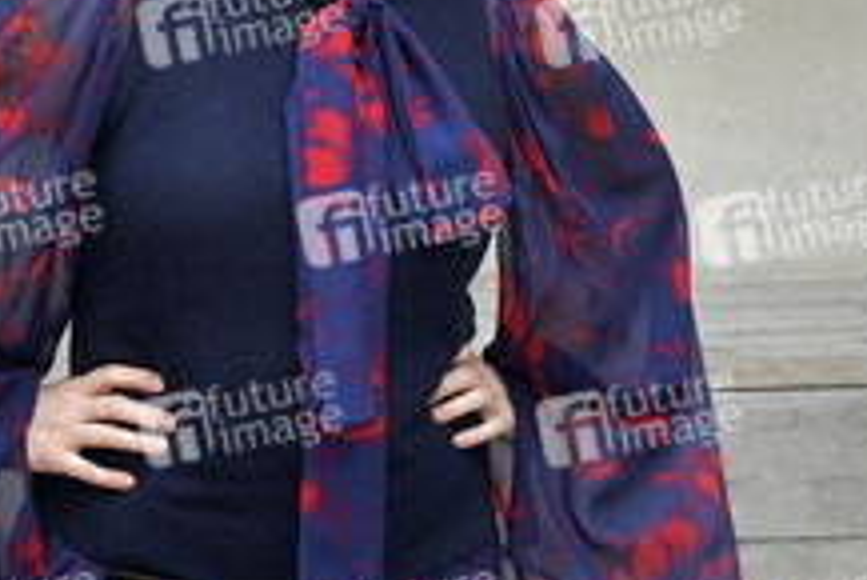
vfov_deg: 17.2
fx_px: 1904
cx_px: 294
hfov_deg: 25.5
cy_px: 120
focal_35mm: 79
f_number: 6.3
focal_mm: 38
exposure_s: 1/200
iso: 2000
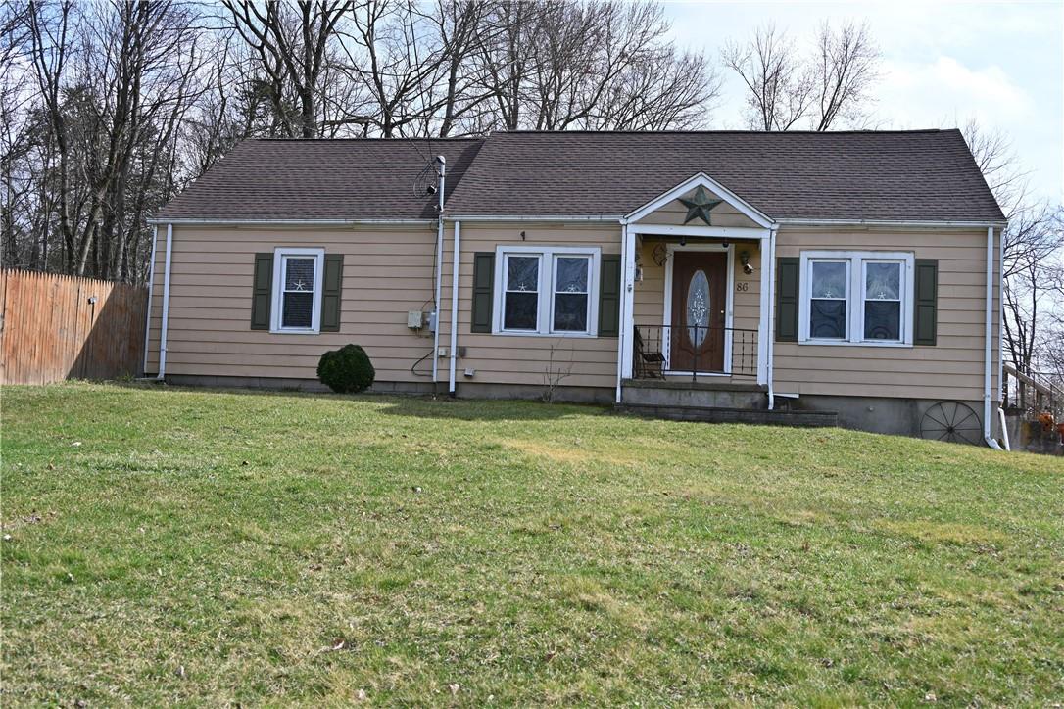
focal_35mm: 38
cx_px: 532
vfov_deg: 35.1
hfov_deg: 50.7
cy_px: 354
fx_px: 1123
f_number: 7.1
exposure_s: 1/320
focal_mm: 38
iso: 100
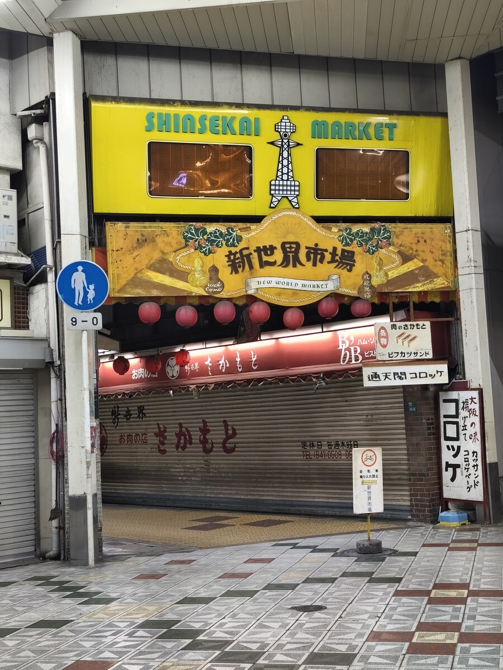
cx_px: 252
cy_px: 335
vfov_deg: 41.2
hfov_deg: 31.5
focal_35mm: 46
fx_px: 891
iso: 400
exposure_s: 1/50
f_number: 1.65
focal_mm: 6.18
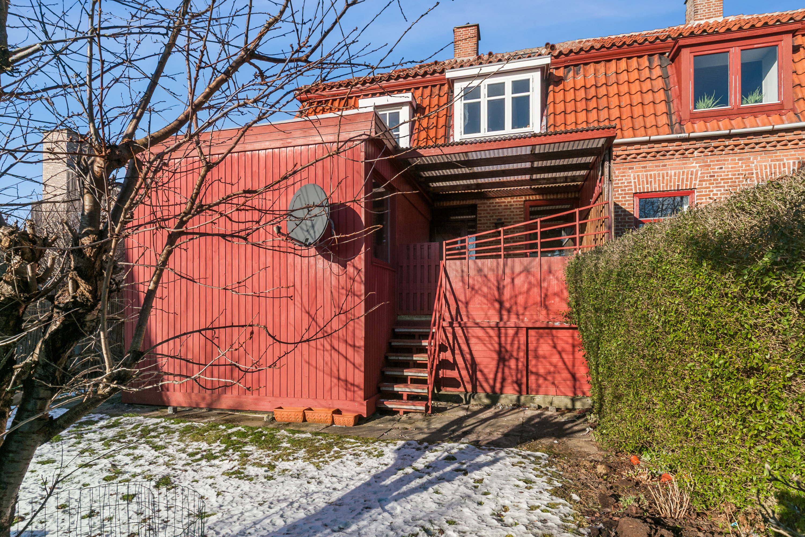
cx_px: 402
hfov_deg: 90.0
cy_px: 268
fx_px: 402
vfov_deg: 67.4
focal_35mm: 18
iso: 200
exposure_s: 1/400
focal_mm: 12
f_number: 10
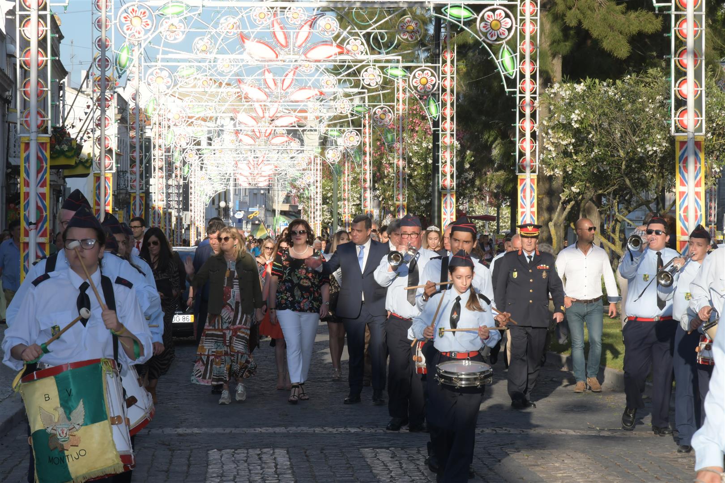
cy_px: 242
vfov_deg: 11.4
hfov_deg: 17.1
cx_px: 362
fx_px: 2416
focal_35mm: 120
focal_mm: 80
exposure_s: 1/160
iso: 250
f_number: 13
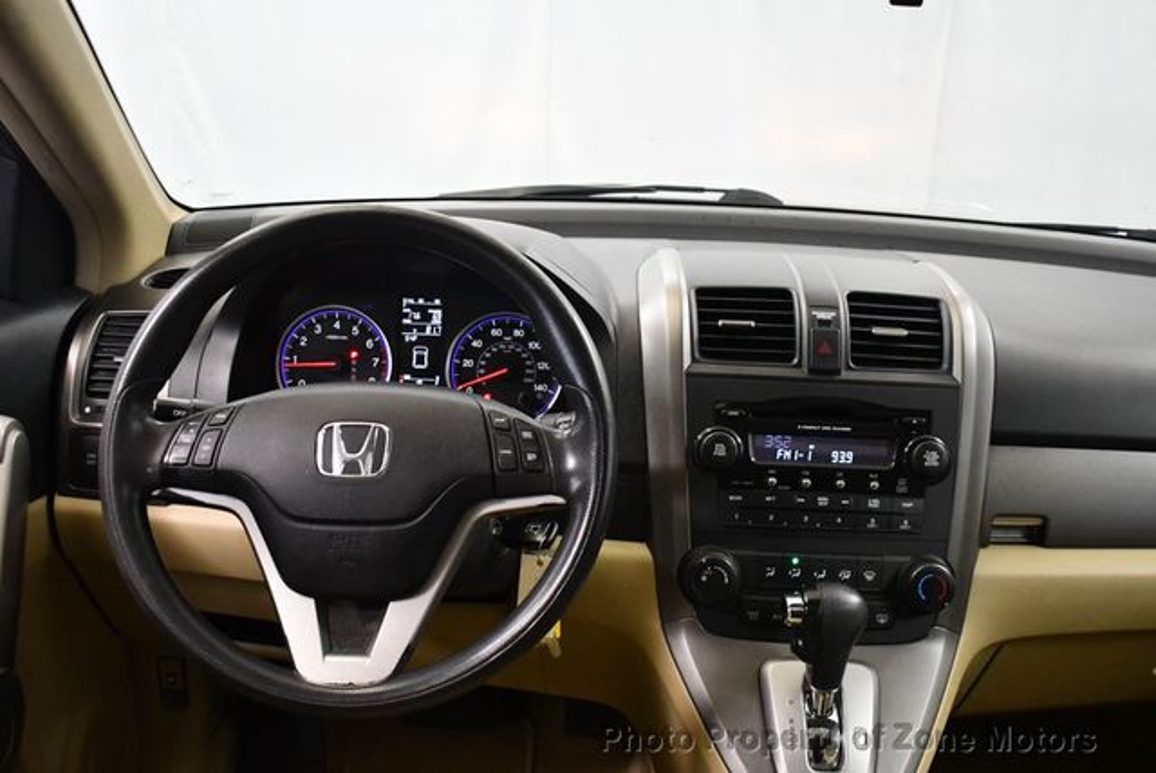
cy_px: 386
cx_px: 578
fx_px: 1157
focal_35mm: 36
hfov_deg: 53.1
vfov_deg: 36.9
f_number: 3.5
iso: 3200
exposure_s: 1/125
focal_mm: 18
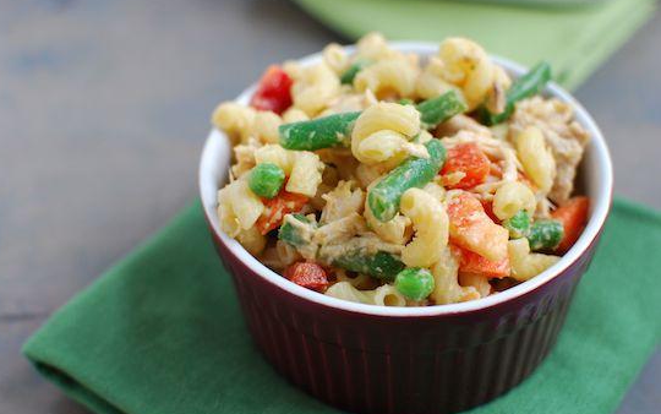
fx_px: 983
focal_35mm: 55
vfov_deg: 23.8
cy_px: 217
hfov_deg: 37.2
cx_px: 326
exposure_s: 1/80
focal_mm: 35
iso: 400
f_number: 3.5
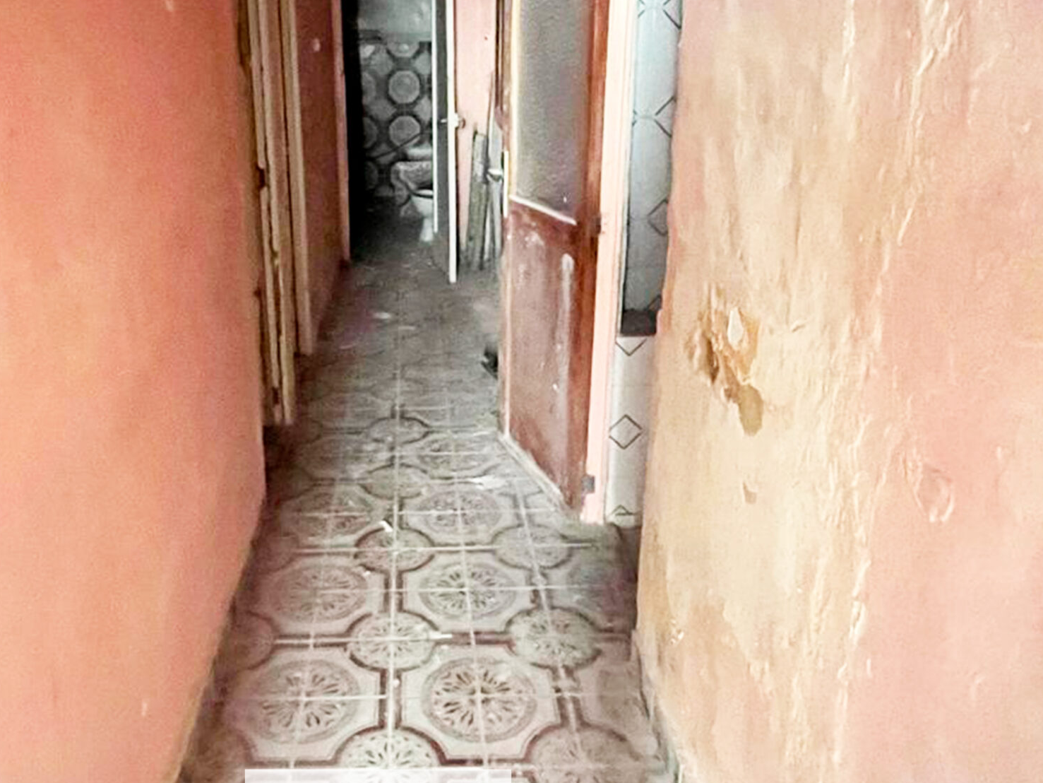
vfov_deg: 52.6
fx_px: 783
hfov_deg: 66.5
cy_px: 300
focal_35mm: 26
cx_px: 409
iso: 140
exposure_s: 1/50
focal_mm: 1.65
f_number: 2.2
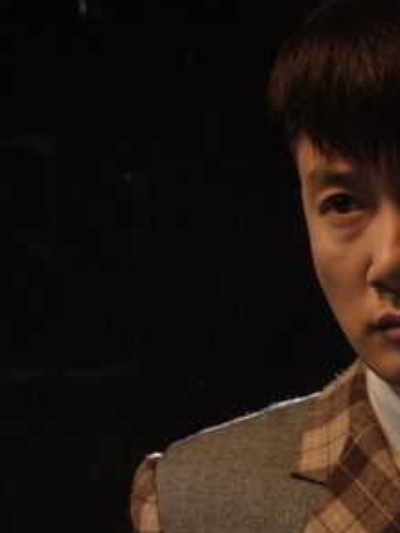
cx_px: 676
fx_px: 1724
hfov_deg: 12.3
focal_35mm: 112
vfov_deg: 17.5
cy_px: 397
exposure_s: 1/30
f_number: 5.6
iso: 800
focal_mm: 28
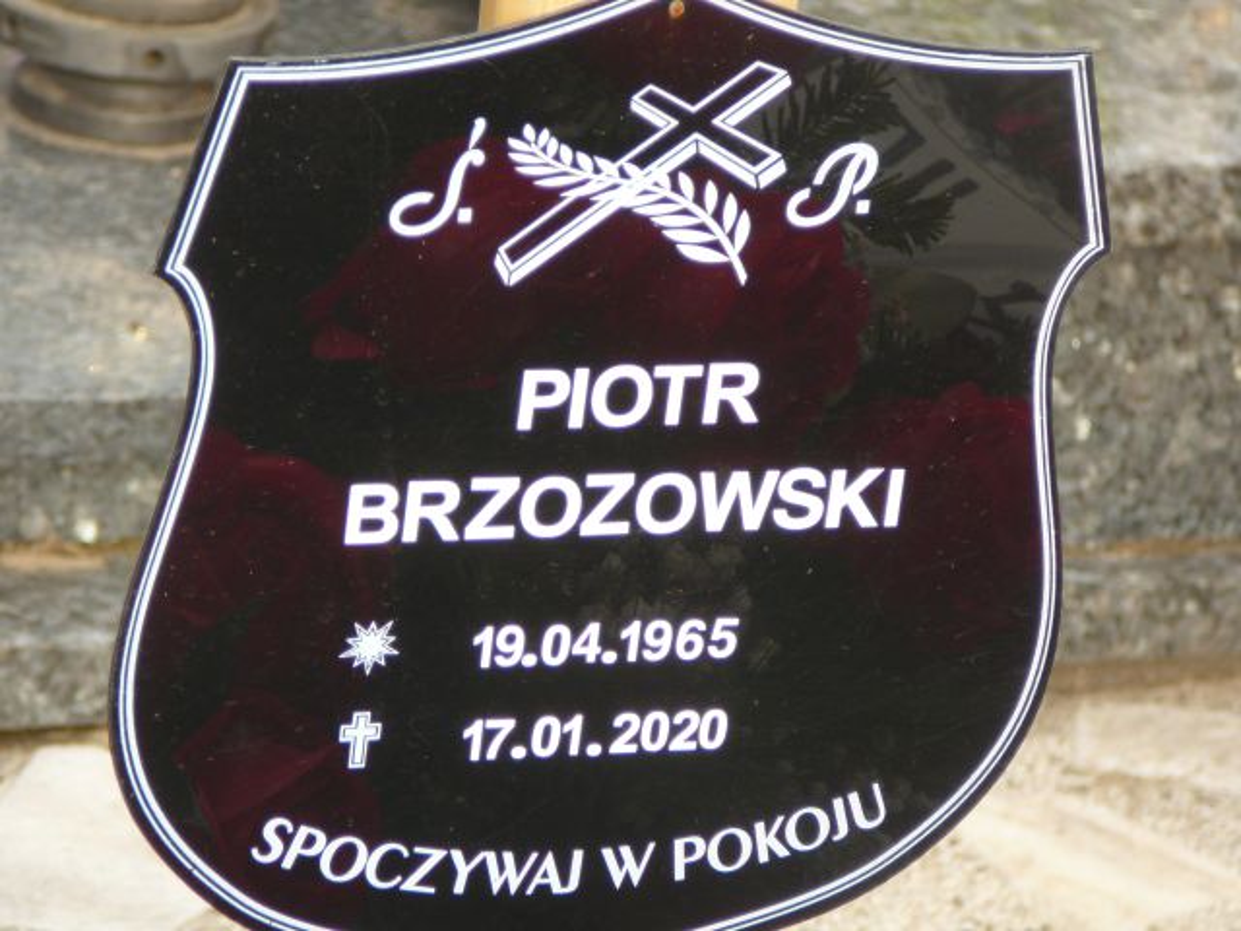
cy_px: 466
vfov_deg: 8.4
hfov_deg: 11.2
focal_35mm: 177
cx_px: 620
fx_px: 6346
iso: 80
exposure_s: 1/160
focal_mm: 26.3
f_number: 4
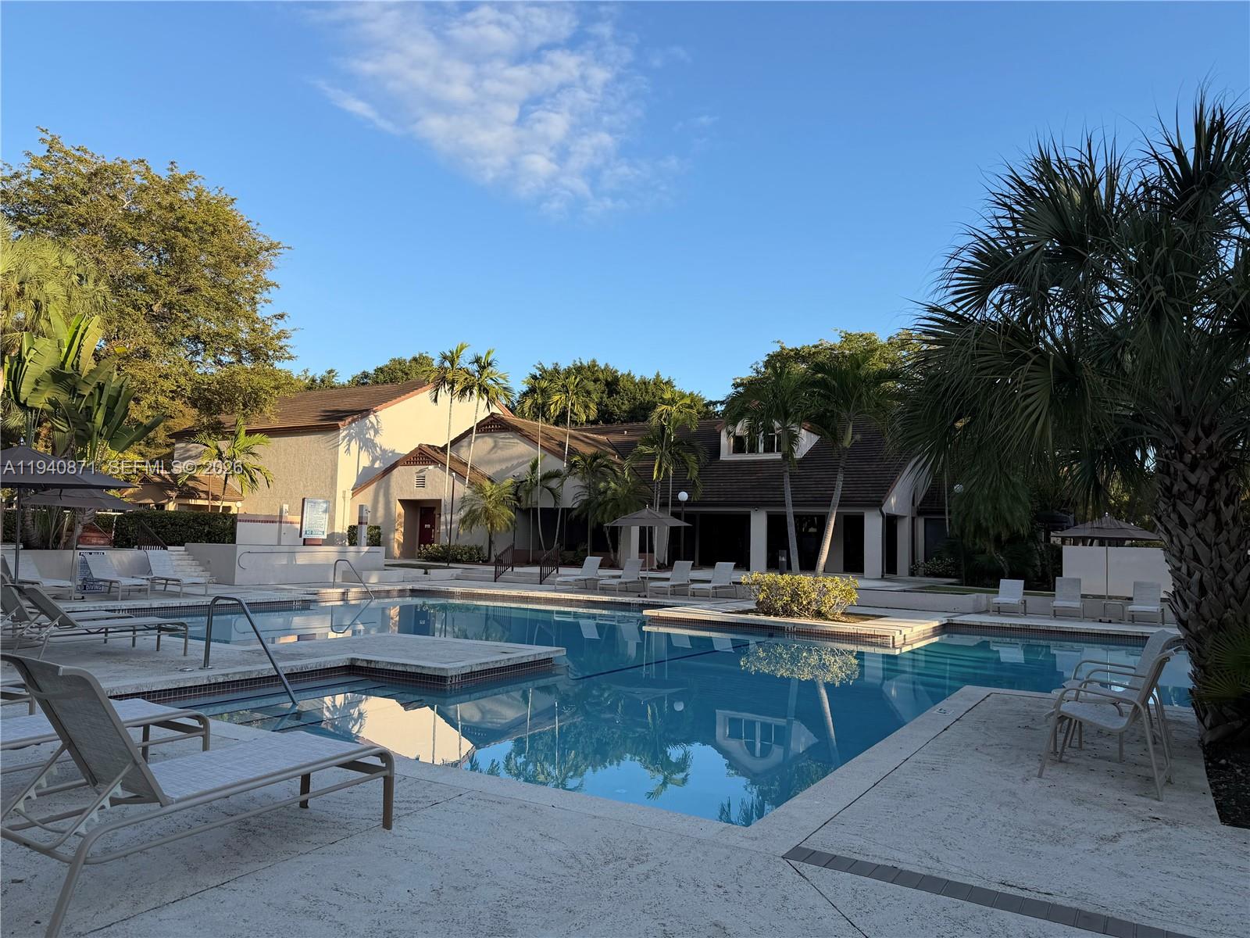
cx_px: 625
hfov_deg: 71.6
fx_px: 867
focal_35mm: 24
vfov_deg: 56.8
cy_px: 469
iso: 80
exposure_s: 1/2000
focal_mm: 6.76
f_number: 1.78
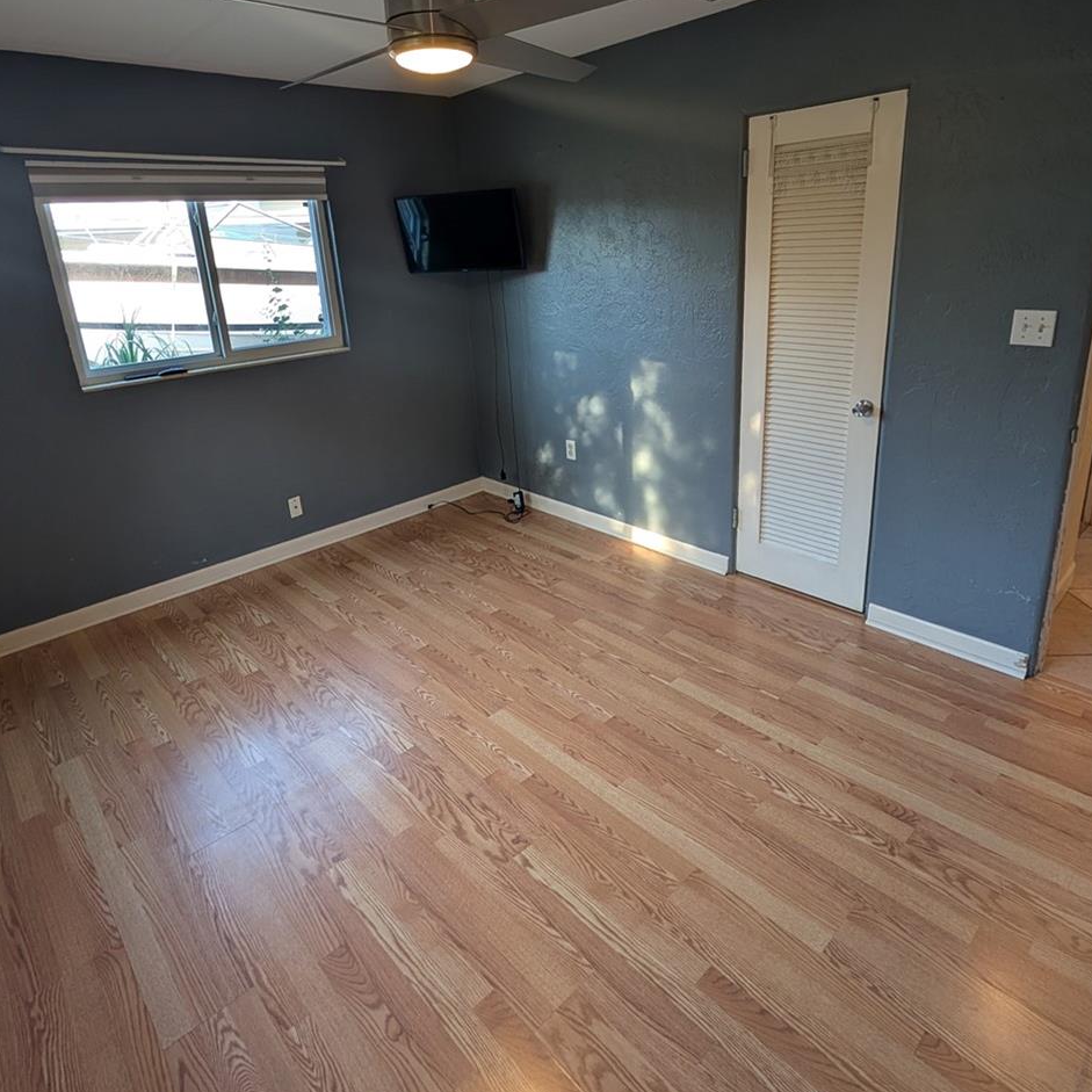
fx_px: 642
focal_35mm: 18
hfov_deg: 80.7
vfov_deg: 80.0
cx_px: 529
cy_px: 449
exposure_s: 1/60
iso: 65
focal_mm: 2.02
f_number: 1.7
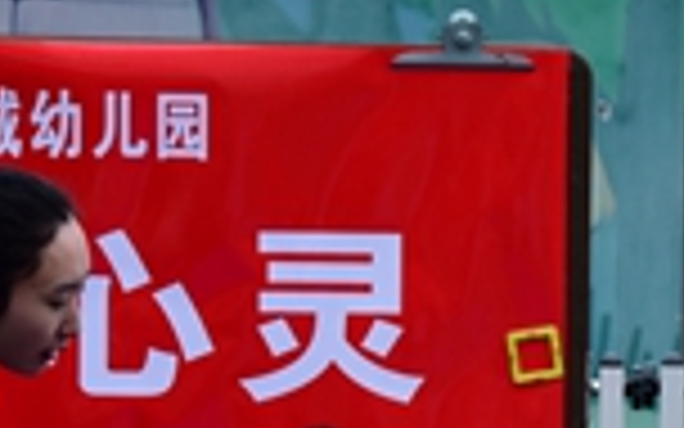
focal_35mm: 451
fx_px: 8407
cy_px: 565
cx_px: 680
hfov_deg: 4.7
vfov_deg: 2.9
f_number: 5
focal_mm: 105
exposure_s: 1/100
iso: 320
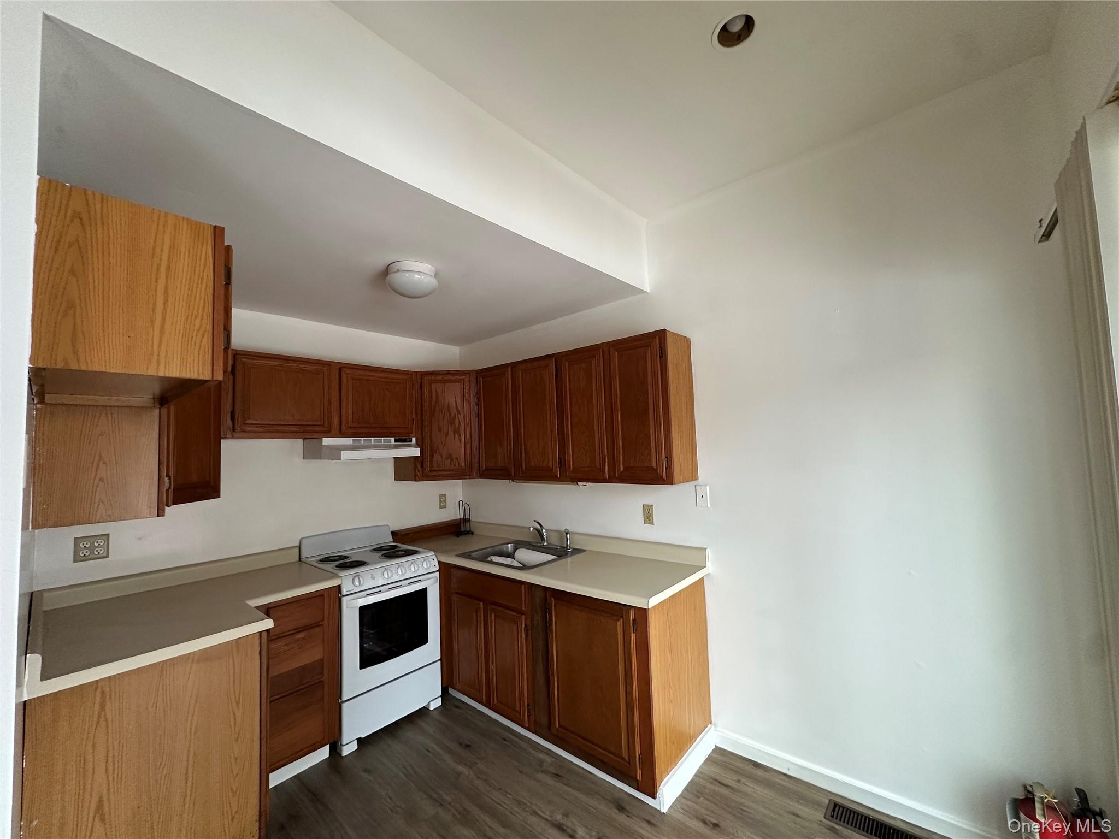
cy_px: 420
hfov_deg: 102.1
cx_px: 560
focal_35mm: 14
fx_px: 453
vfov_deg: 85.7
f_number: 2.2
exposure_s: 1/99
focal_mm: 2.22
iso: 160
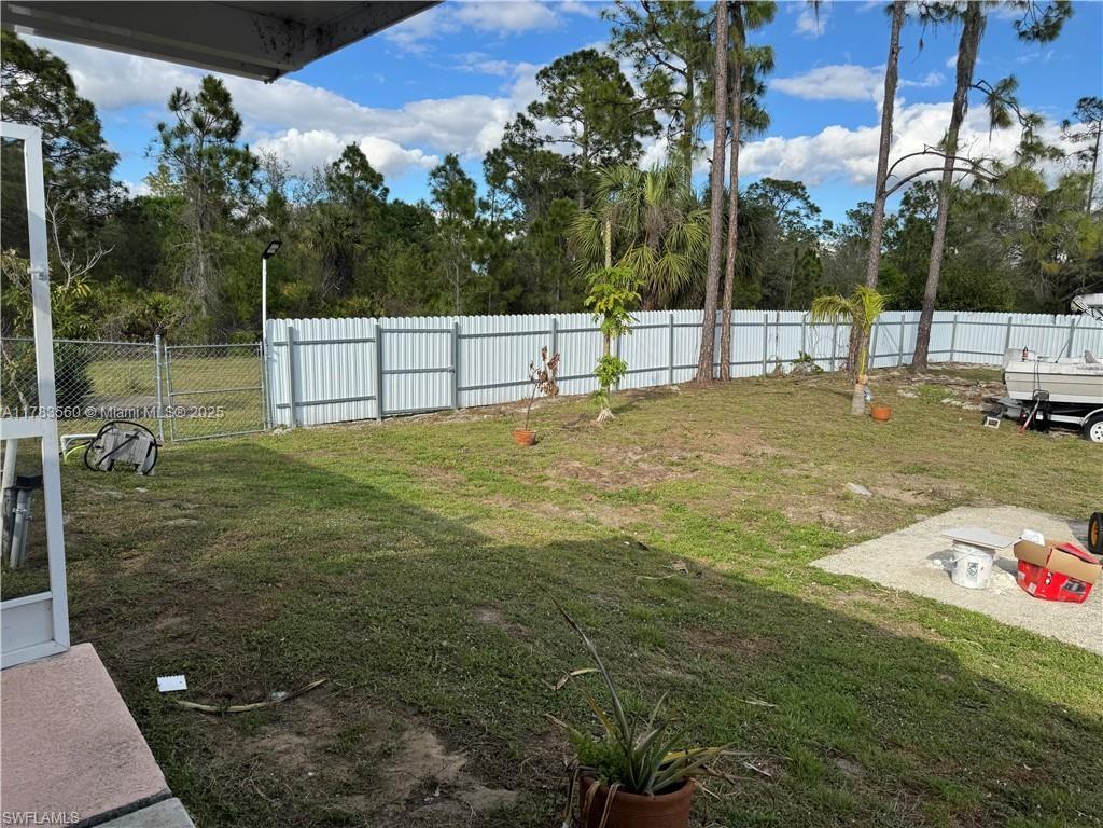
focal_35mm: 24
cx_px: 552
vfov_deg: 56.8
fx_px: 765
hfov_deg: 71.6
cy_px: 414
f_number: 1.78
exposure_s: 1/3247
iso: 80
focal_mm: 6.76
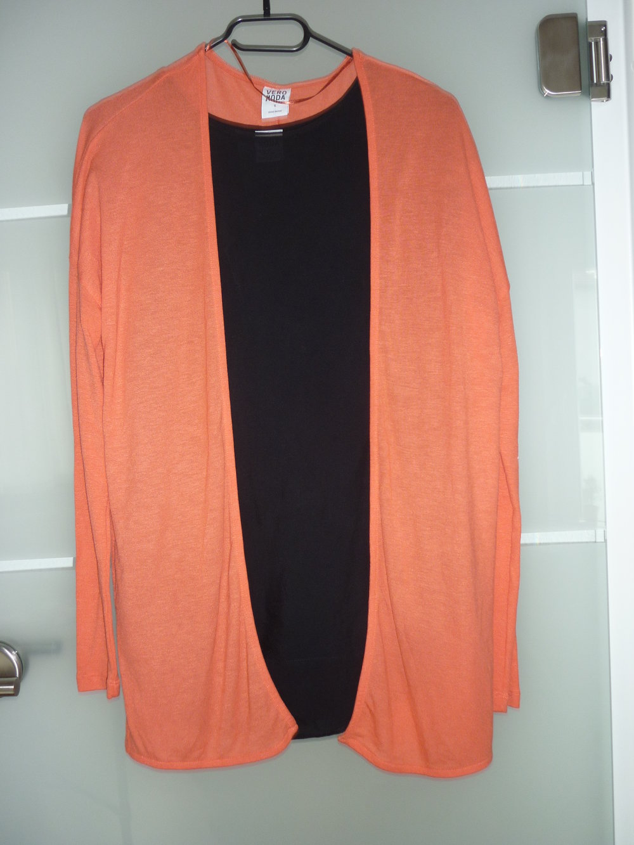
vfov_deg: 55.3
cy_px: 422
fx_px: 806
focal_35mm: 33
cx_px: 317
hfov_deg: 43.0
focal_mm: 5.5
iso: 100
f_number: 2.8
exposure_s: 1/30
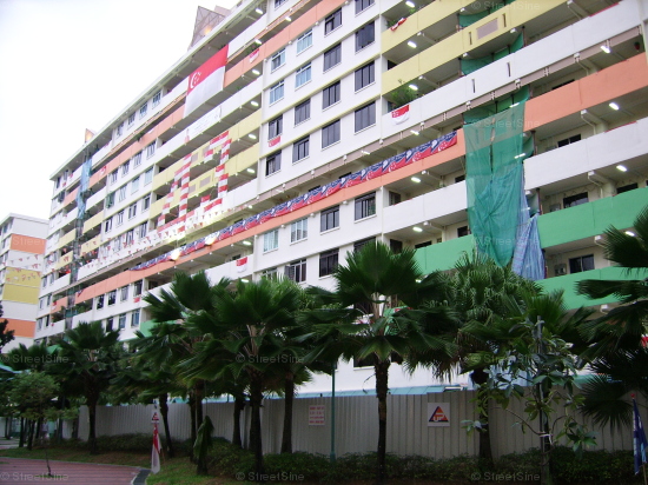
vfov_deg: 40.7
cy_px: 242
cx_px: 324
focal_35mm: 35
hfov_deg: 52.6
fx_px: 655
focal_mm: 5.95
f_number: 2.8
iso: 100
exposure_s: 1/13
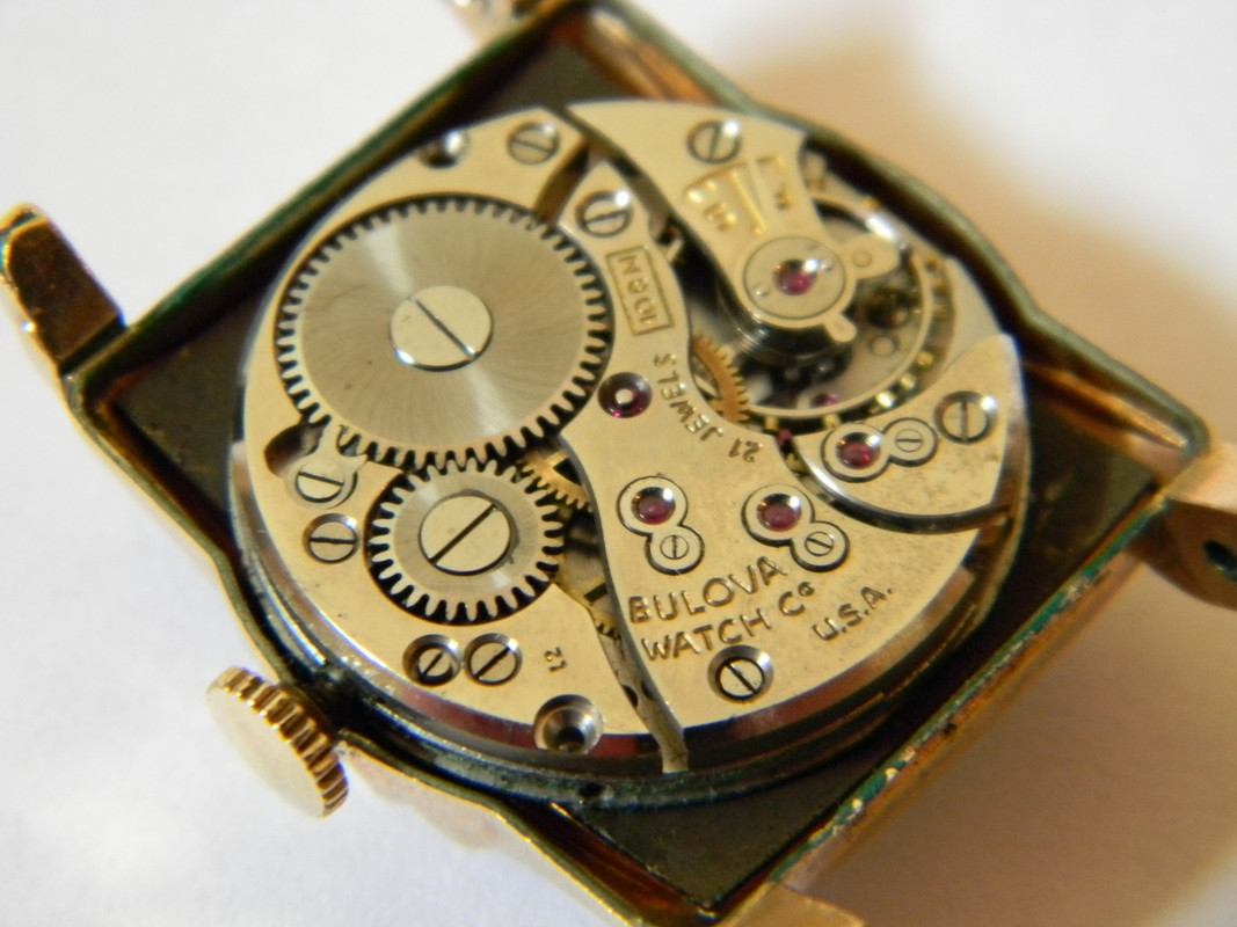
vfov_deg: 17.8
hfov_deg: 23.6
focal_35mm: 83
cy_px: 464
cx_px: 618
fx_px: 2966
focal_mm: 15.1
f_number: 4.5
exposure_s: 1/9.2
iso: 400
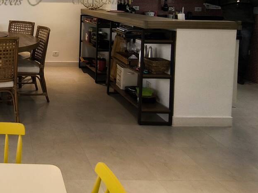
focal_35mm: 37
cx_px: 10
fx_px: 276
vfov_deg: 35.2
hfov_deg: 44.0
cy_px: 2
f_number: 2.2
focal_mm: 1.65
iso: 64
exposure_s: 1/60
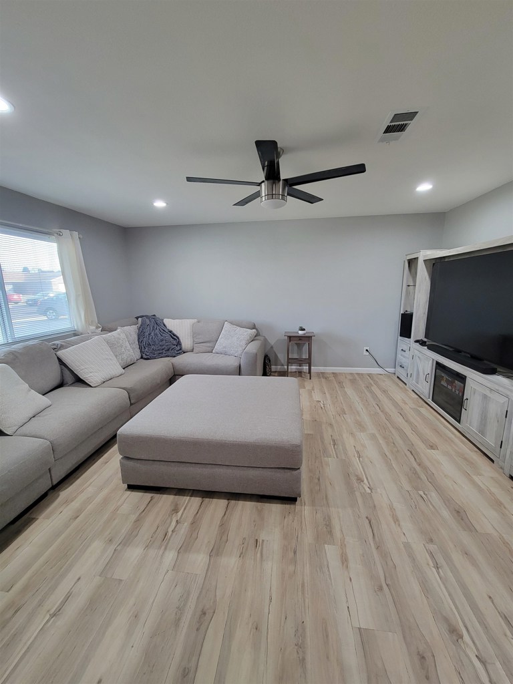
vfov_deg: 106.2
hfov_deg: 89.9
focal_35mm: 13
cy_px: 342
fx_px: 257
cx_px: 256
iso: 250
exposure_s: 1/60
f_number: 2.2
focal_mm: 2.2
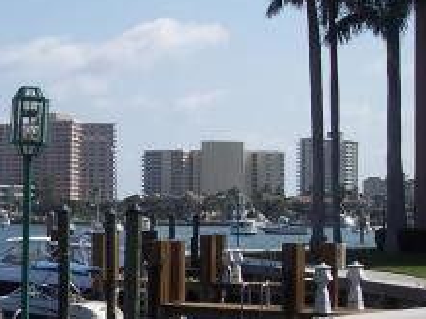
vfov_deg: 13.0
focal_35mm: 114
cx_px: -33
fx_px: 1402
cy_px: 142
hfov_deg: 16.8
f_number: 5.6
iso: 100
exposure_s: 1/750
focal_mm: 8
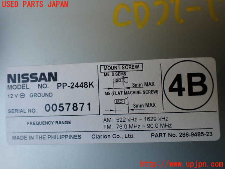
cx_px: 112
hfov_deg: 60.0
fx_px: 195
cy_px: 84
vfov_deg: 46.8
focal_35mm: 30
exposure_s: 1/125
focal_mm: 5.4
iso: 100
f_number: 2.3
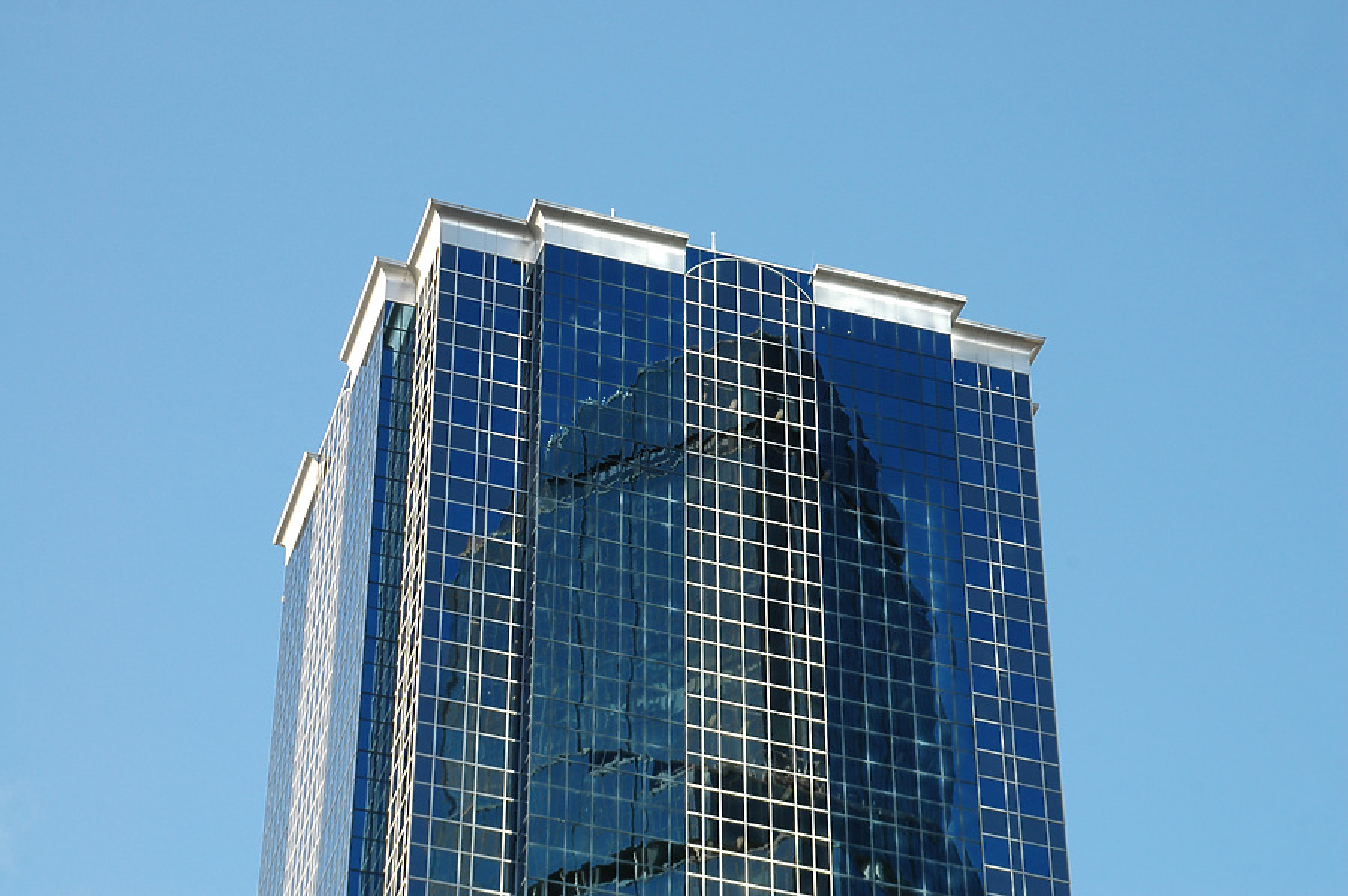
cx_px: 674
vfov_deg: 13.0
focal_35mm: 105
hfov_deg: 19.5
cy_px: 448
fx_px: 3927
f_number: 7.1
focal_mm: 70
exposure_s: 1/200
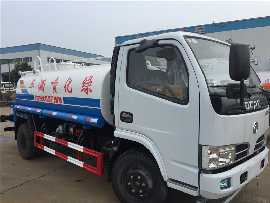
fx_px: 226
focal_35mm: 29
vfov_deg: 48.2
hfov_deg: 61.7
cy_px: 102
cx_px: 135
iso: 32
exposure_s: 1/1522
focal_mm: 4.15
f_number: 2.2
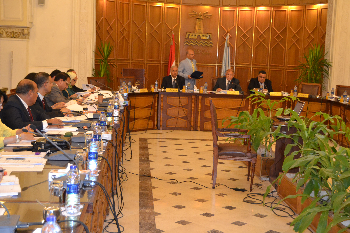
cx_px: 175
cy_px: 116
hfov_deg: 37.9
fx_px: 510
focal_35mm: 52
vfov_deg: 25.8
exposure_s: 1/60
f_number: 4.5
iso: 1800
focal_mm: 35
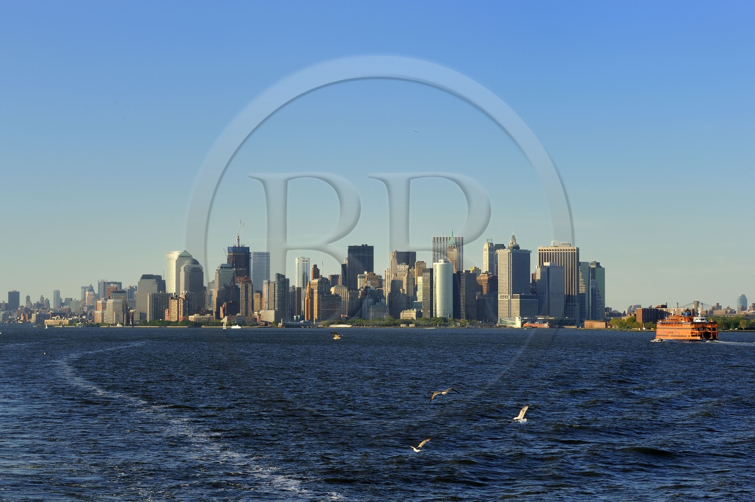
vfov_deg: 14.8
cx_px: 378
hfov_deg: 22.2
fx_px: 1928
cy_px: 251
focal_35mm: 92
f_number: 10
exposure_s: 1/200
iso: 200
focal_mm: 92
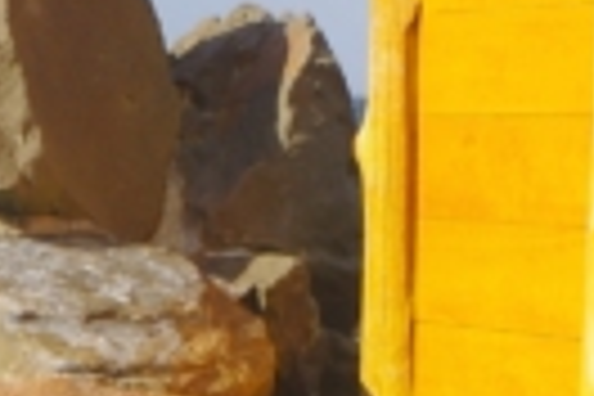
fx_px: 6484
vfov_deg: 3.5
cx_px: -972
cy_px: 470
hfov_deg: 5.1
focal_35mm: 393
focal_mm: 35
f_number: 5
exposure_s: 1/1250
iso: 250
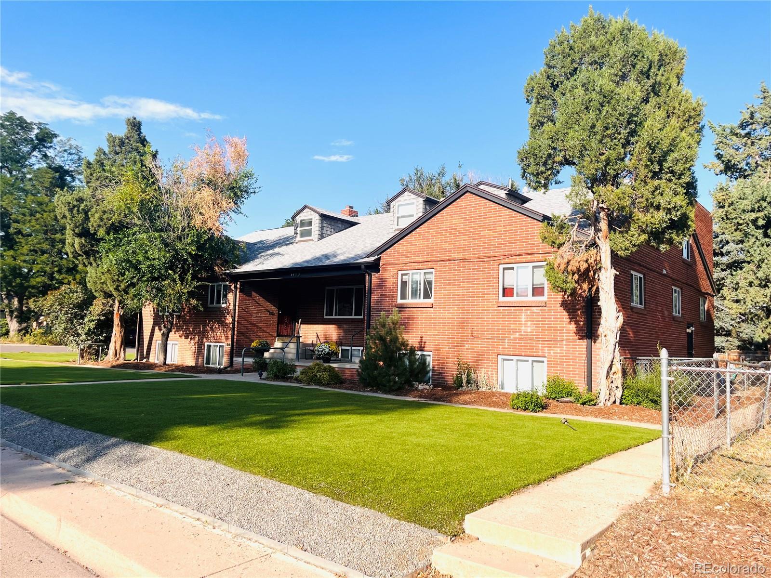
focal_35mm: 26
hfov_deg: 67.3
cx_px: 386
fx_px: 579
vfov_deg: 53.1
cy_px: 289
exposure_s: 1/2688
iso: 50
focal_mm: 5.1
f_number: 1.6
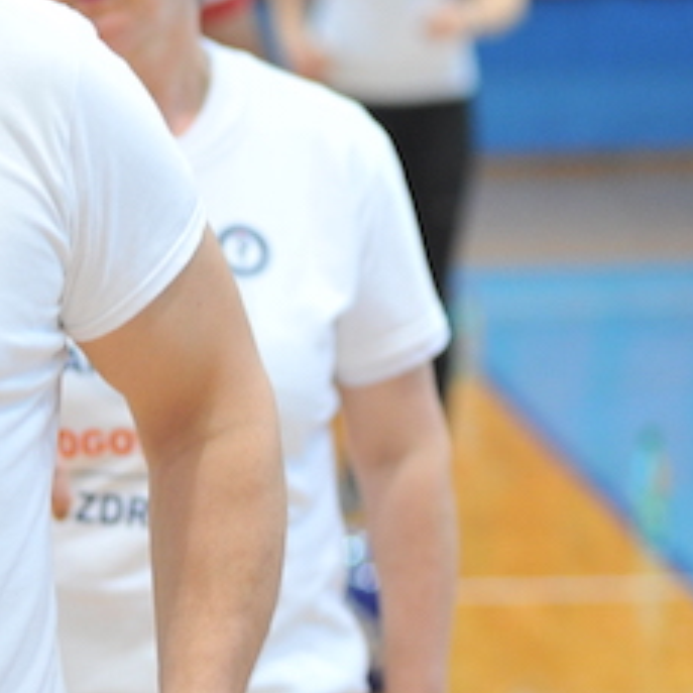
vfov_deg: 5.9
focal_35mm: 297
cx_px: -457
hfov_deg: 5.8
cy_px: 248
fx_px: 6727
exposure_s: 1/125
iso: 1600
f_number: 3.5
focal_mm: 100
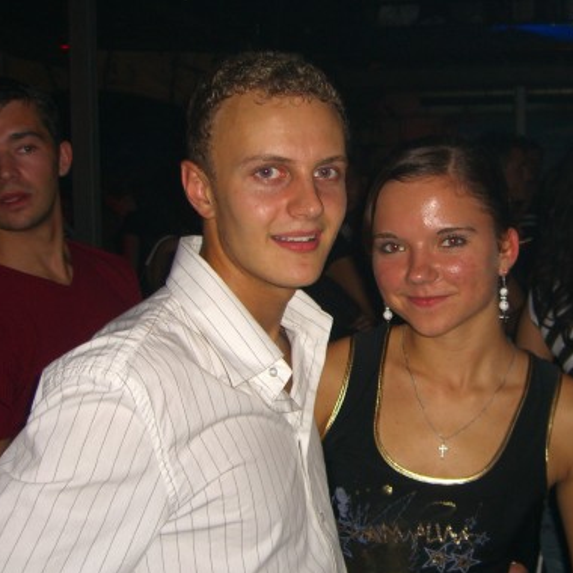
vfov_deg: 32.2
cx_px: 404
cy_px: 279
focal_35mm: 53
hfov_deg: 31.8
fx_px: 993
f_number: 2.8
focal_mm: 7.9
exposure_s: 1/60
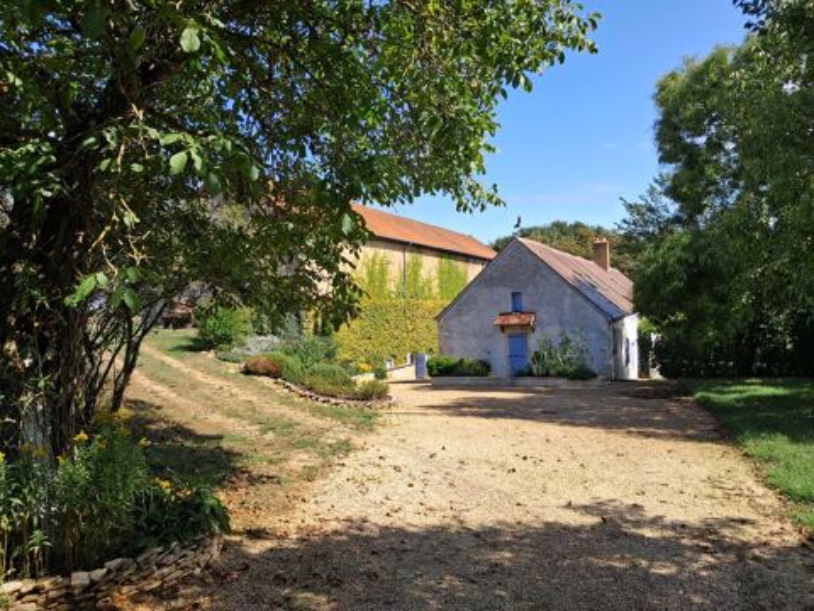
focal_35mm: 27
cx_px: 407
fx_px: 635
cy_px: 306
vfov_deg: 51.4
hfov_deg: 65.3
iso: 20
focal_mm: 4
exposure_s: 1/447
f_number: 1.8
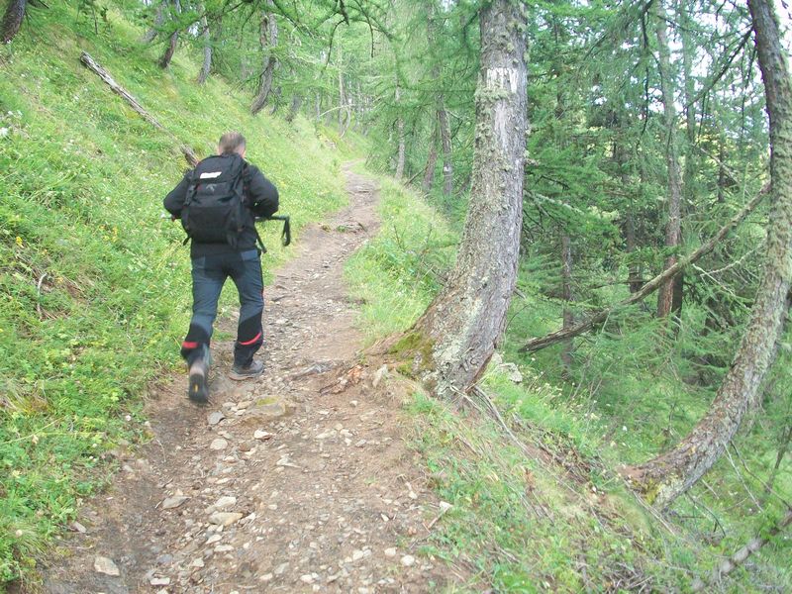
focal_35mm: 34
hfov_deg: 54.0
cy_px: 297
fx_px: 778
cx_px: 396
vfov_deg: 41.8
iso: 160
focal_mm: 5.7
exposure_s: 1/50
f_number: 2.8
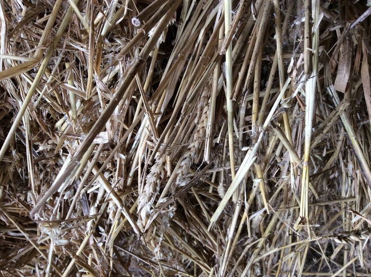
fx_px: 342
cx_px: 186
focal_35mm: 32
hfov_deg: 56.9
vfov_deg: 44.1
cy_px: 138
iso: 50
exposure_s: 1/25
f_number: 2.4
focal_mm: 3.3
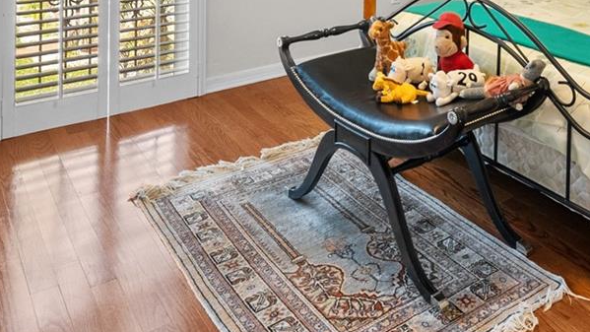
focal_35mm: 42
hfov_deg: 47.2
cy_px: -142
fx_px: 657
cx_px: 413
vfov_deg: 23.6
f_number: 9
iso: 640
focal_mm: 15
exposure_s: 1/2.5
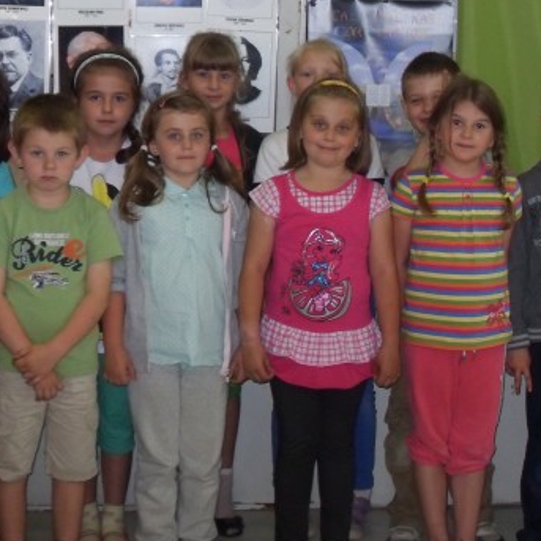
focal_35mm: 103
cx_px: 486
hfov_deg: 16.7
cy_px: 140
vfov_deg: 16.8
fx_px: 1821
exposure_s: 1/60
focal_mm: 8.4
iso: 240
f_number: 3.4
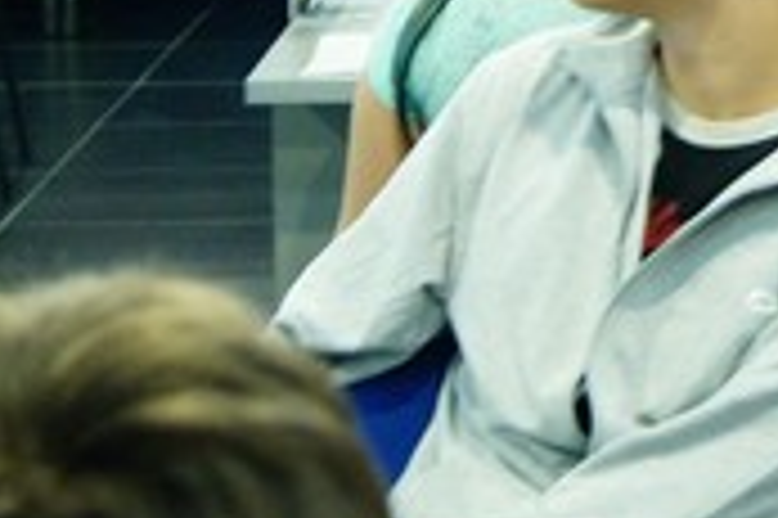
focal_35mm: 250
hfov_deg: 8.0
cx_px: 1291
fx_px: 5394
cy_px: -408
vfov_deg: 5.4
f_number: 5.6
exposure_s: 1/8
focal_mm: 45
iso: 1600
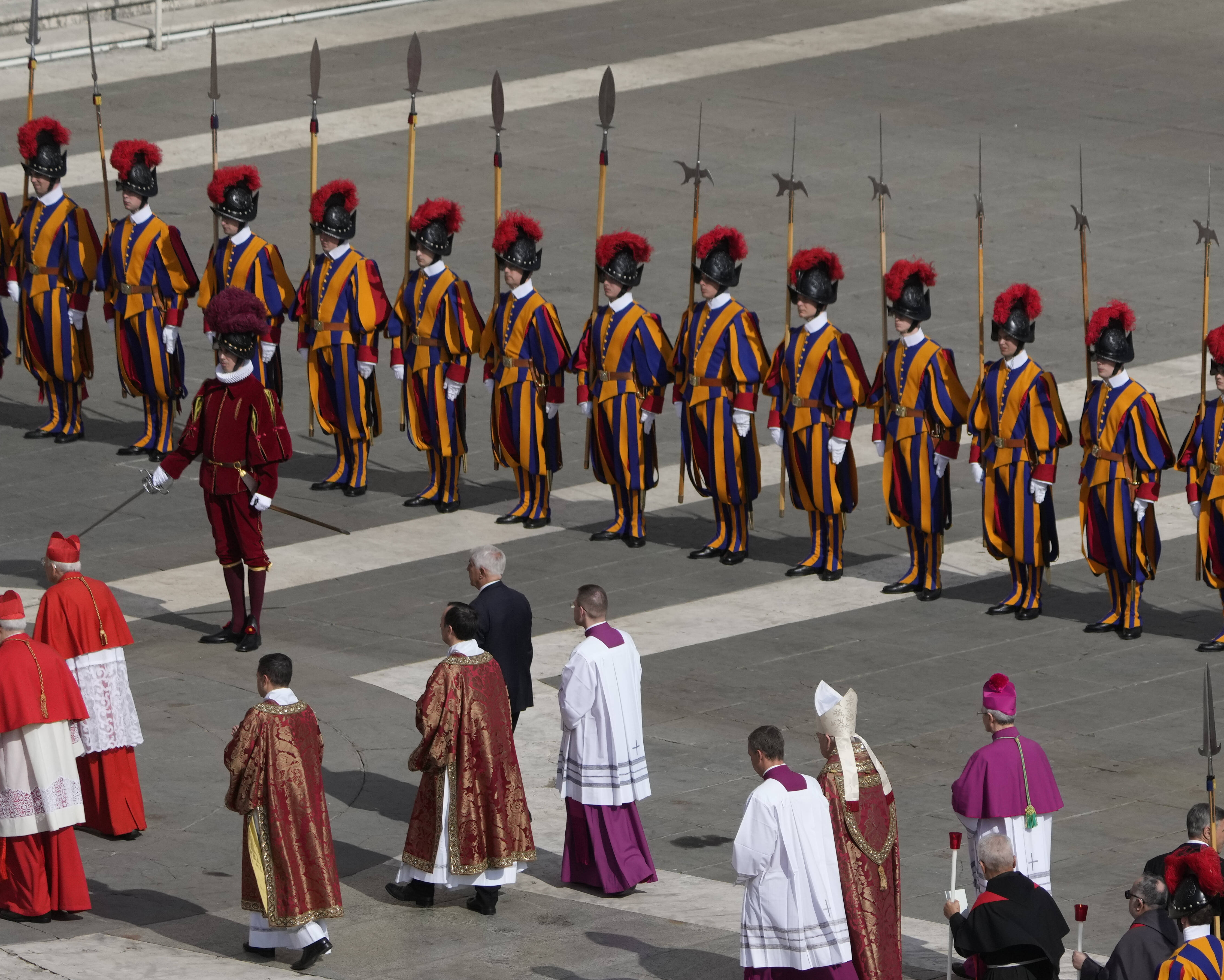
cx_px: 880
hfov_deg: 5.4
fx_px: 13078
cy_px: 623
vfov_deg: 4.3
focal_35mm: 361
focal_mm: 200
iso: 640
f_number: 5.6
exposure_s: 1/6400
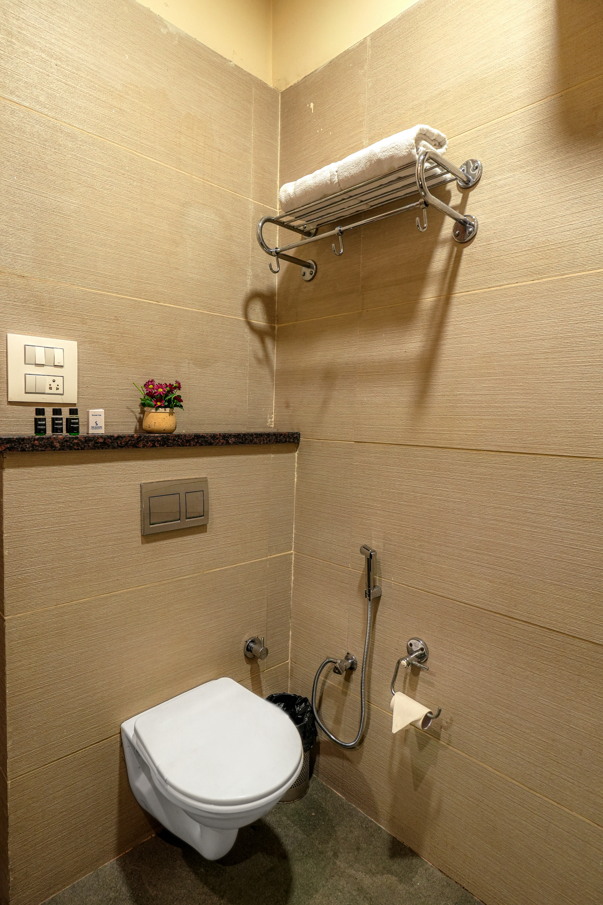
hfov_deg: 61.9
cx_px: 302
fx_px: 503
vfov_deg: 84.0
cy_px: 452
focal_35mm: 20
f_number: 4
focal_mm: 20
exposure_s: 1/15
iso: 1250
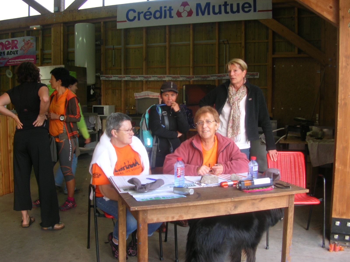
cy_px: 131
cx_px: 175
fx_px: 354
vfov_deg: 40.7
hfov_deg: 52.6
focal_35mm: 35
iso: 50
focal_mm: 5.8
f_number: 2.8
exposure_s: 1/36.4
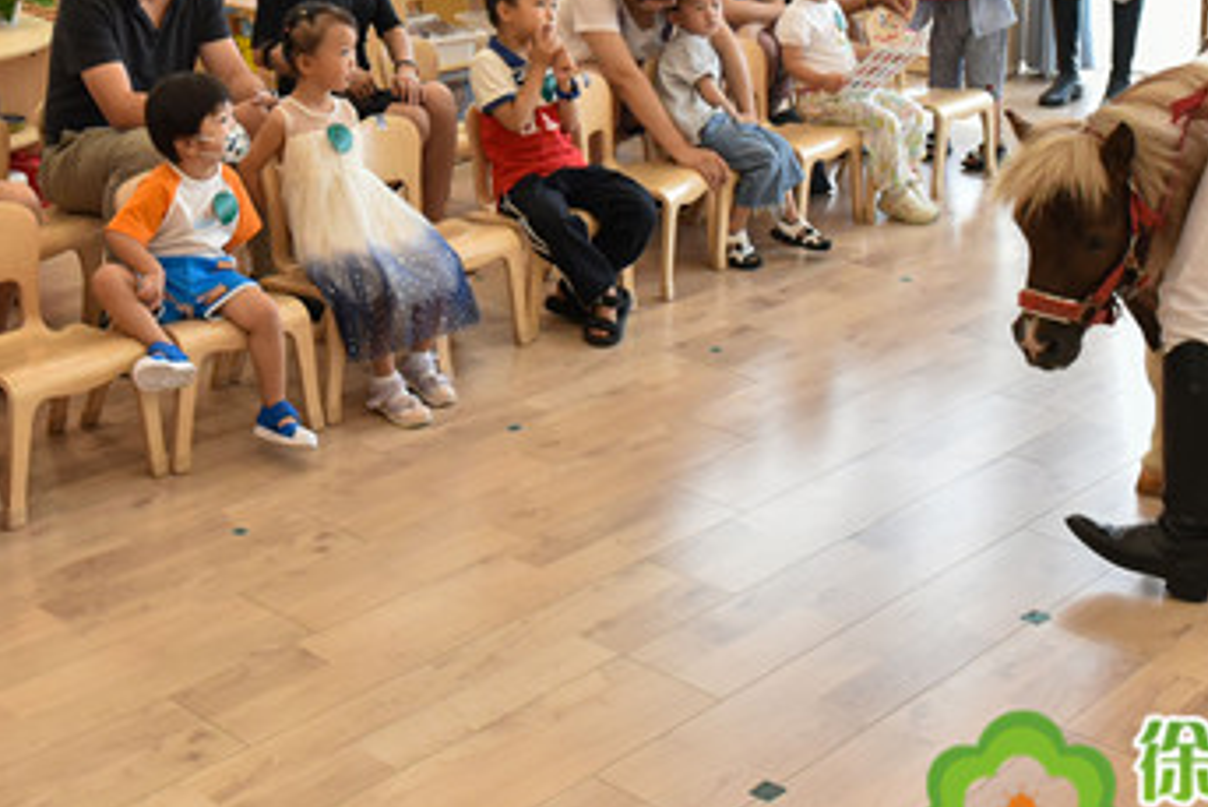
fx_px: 1880
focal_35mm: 56
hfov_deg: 34.9
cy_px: 11
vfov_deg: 23.3
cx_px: 306
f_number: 4
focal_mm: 24
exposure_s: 1/200
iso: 1600
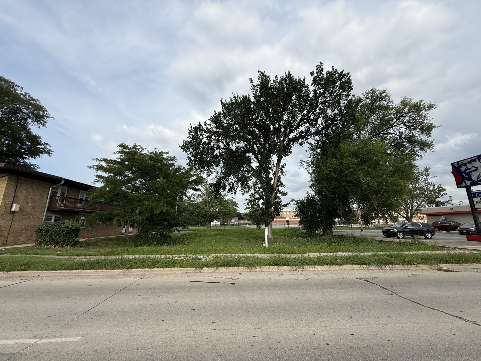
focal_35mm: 14
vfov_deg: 85.7
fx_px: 195
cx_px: 240
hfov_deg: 102.1
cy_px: 180
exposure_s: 1/1189
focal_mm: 2.22
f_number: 2.2
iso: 50
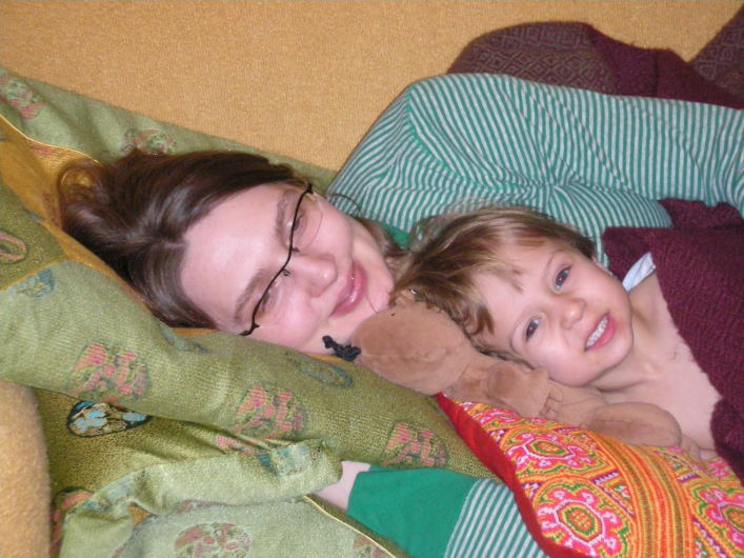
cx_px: 372
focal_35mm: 105
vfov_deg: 14.1
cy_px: 279
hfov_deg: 18.7
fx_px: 2256
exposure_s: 1/120
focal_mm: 17.4
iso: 429
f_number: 5
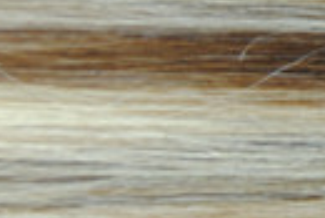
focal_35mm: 351
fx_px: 3172
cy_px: -14
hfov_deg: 5.7
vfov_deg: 3.9
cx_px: 648
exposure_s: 1/50
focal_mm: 38
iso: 220
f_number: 5.6
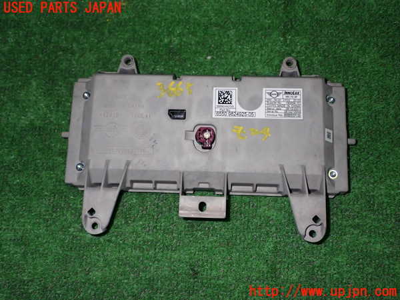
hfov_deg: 49.0
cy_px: 150
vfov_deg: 37.7
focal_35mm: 38
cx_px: 200
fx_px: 439
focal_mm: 6.83
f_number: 8
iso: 400
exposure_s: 1/40
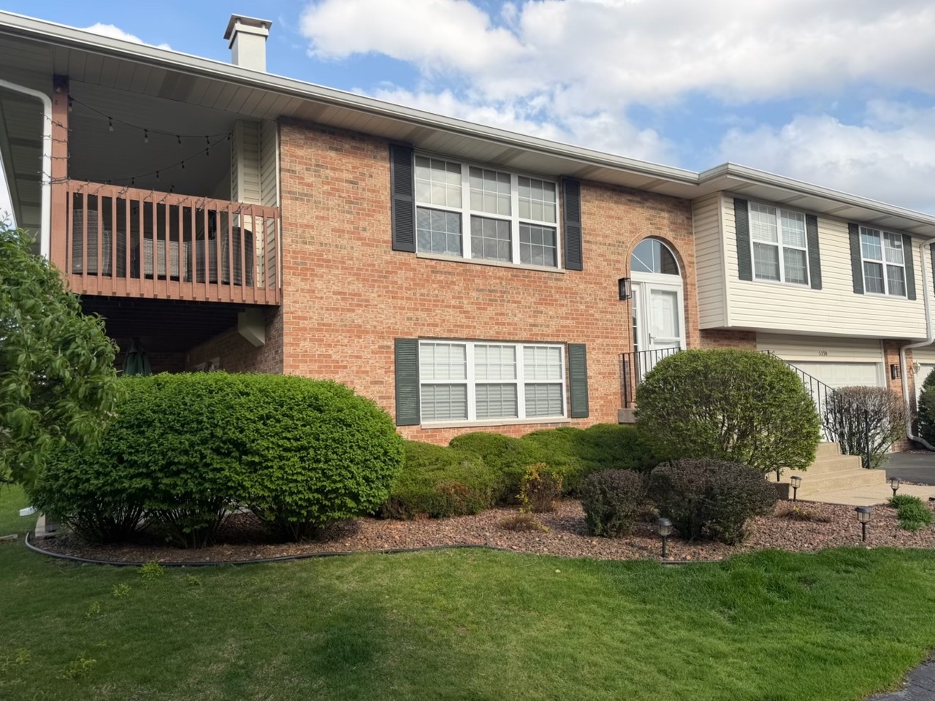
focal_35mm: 24
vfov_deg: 56.8
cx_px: 468
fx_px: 648
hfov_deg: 71.6
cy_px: 350
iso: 80
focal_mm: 6.76
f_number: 1.78
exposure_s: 1/2703
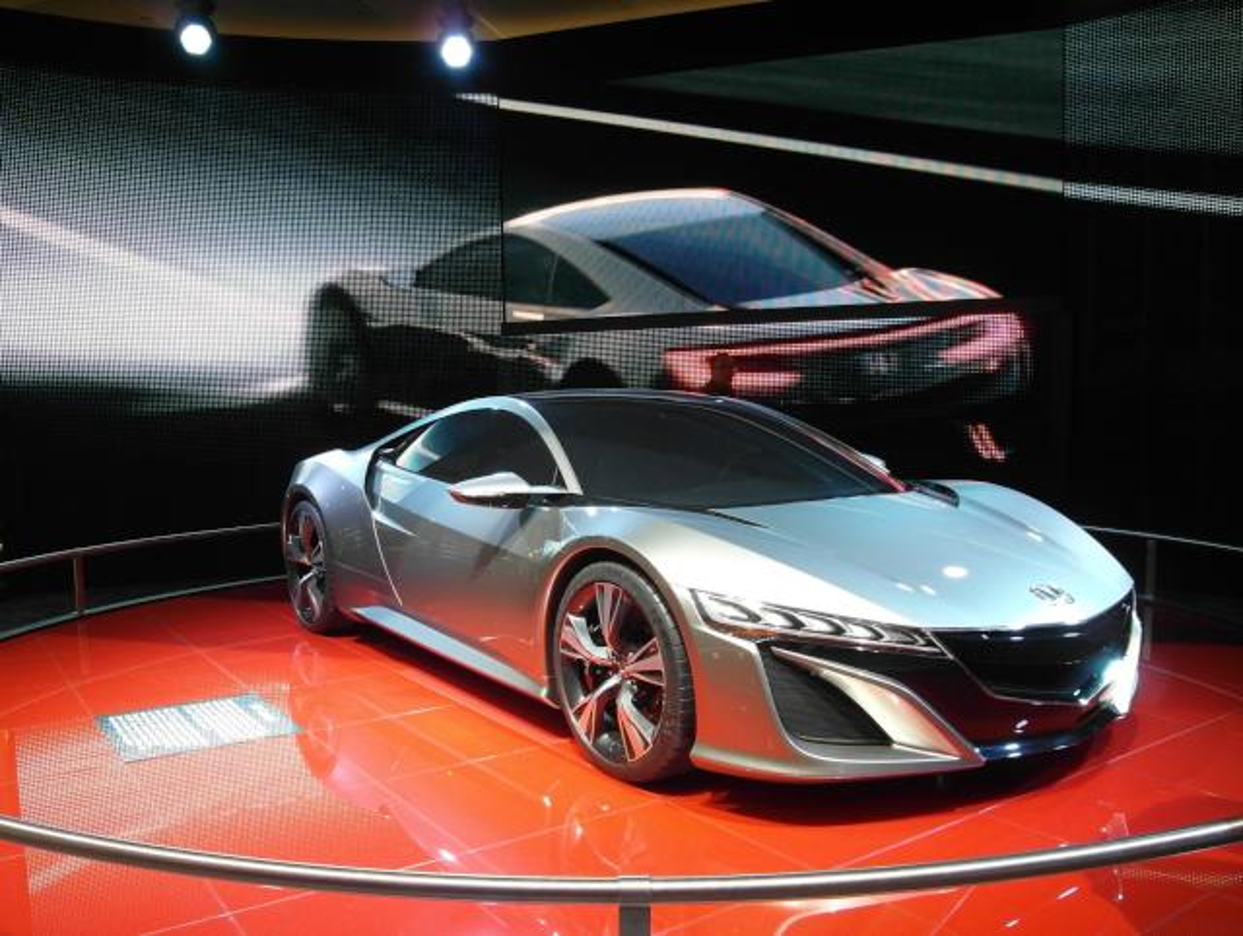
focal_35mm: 24
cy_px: 468
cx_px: 622
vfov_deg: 56.9
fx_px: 863
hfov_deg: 71.5
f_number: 3.3
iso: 100
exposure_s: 1/60
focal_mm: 4.4
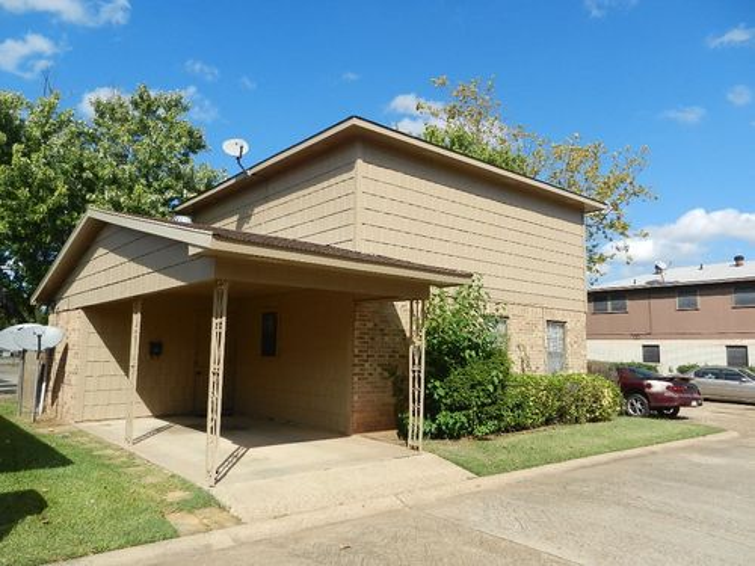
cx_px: 378
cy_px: 283
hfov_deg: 69.4
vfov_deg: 54.9
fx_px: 545
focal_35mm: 25
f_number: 3.5
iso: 160
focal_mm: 4.5
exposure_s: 1/1600
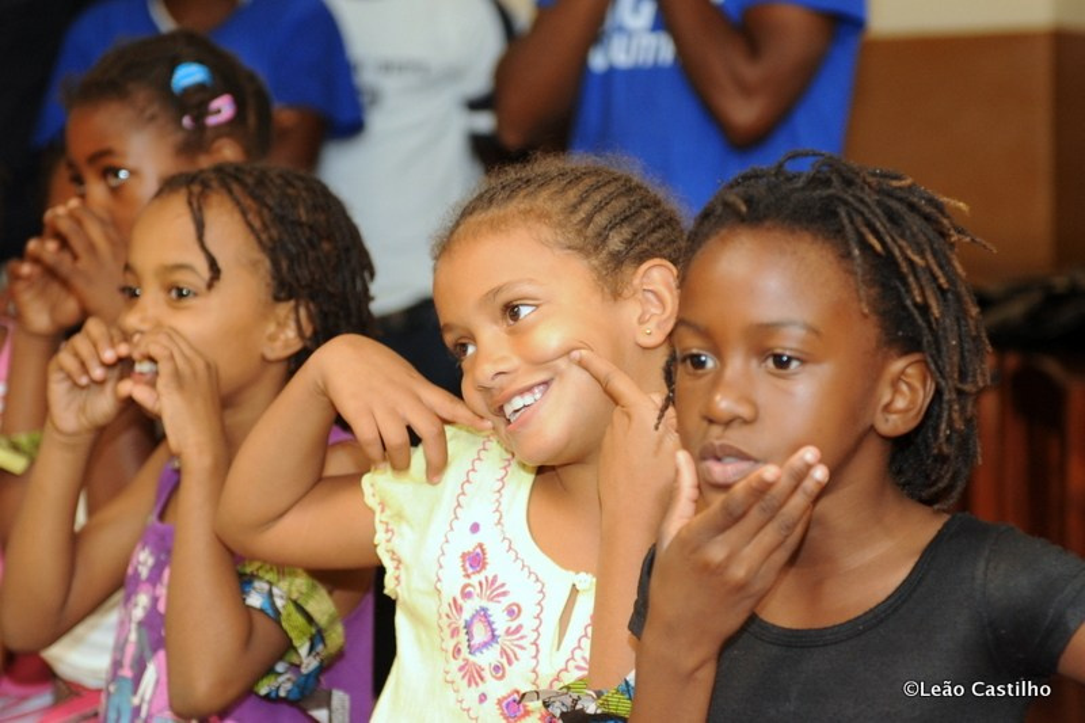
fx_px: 1868
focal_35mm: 62
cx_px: 542
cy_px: 362
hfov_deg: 32.4
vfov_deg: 21.9
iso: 800
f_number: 2.8
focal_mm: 62
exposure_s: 1/250
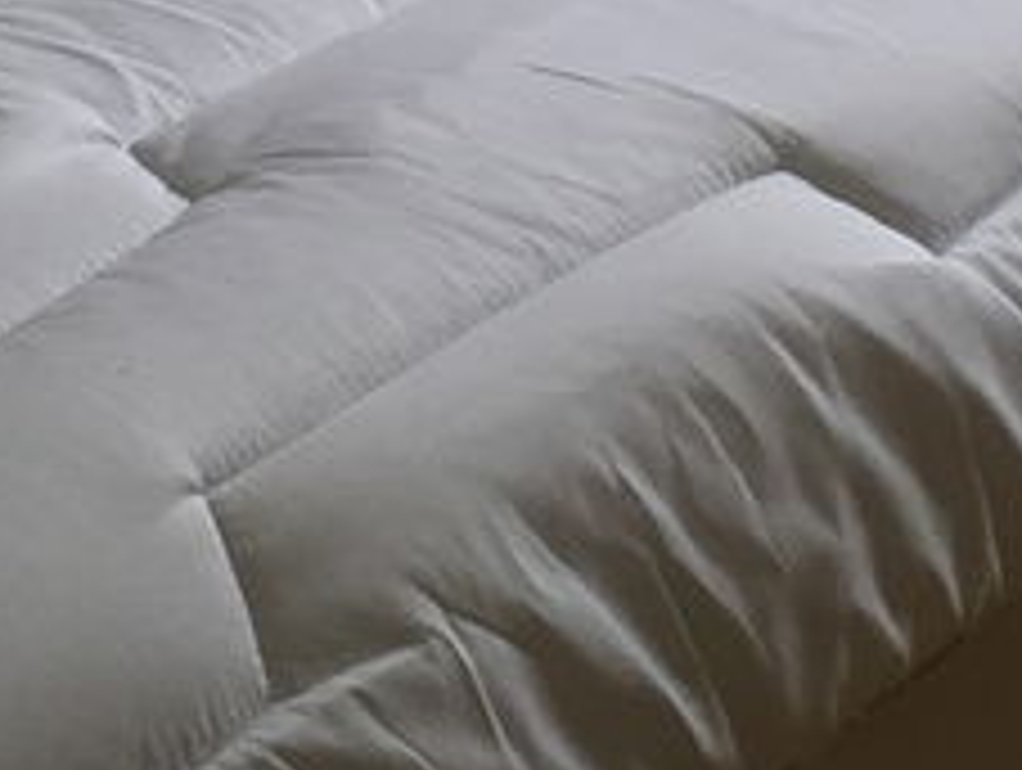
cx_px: 477
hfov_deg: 9.7
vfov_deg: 7.0
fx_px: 6032
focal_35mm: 204
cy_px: -977
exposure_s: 1/162
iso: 32
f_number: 2.2
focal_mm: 4.15
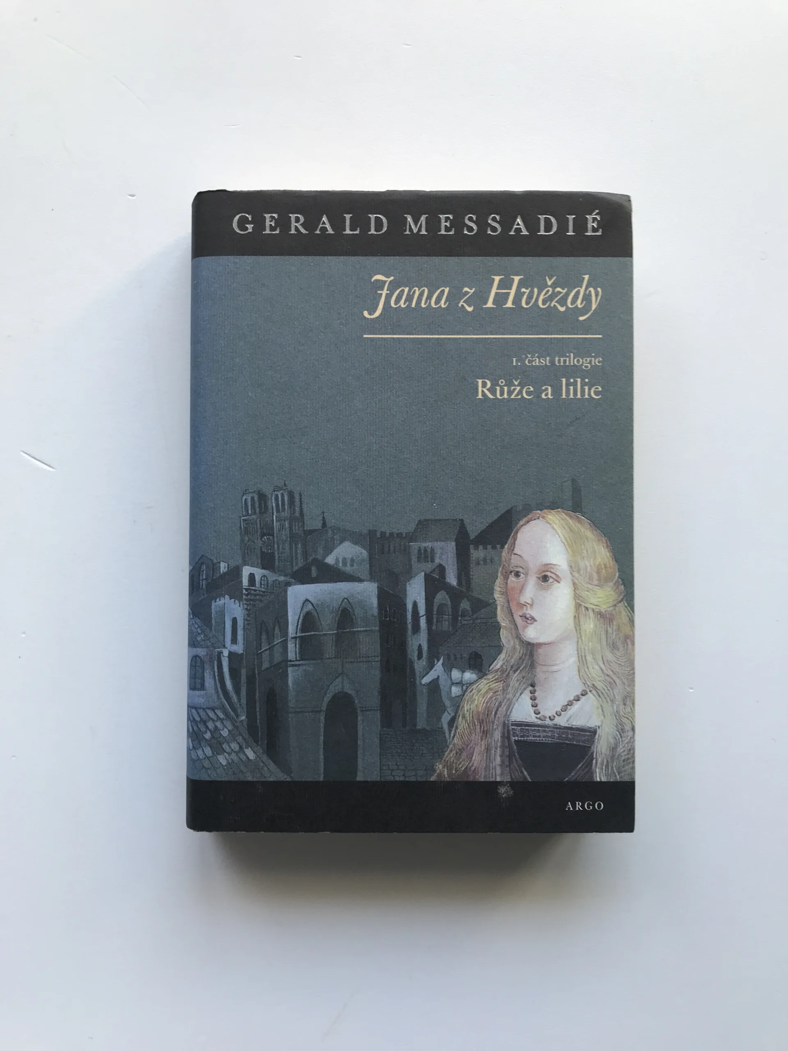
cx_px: 394
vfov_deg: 63.4
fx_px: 850
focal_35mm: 28
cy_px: 526
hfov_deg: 49.7
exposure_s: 1/50
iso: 25
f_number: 1.8
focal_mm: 3.99
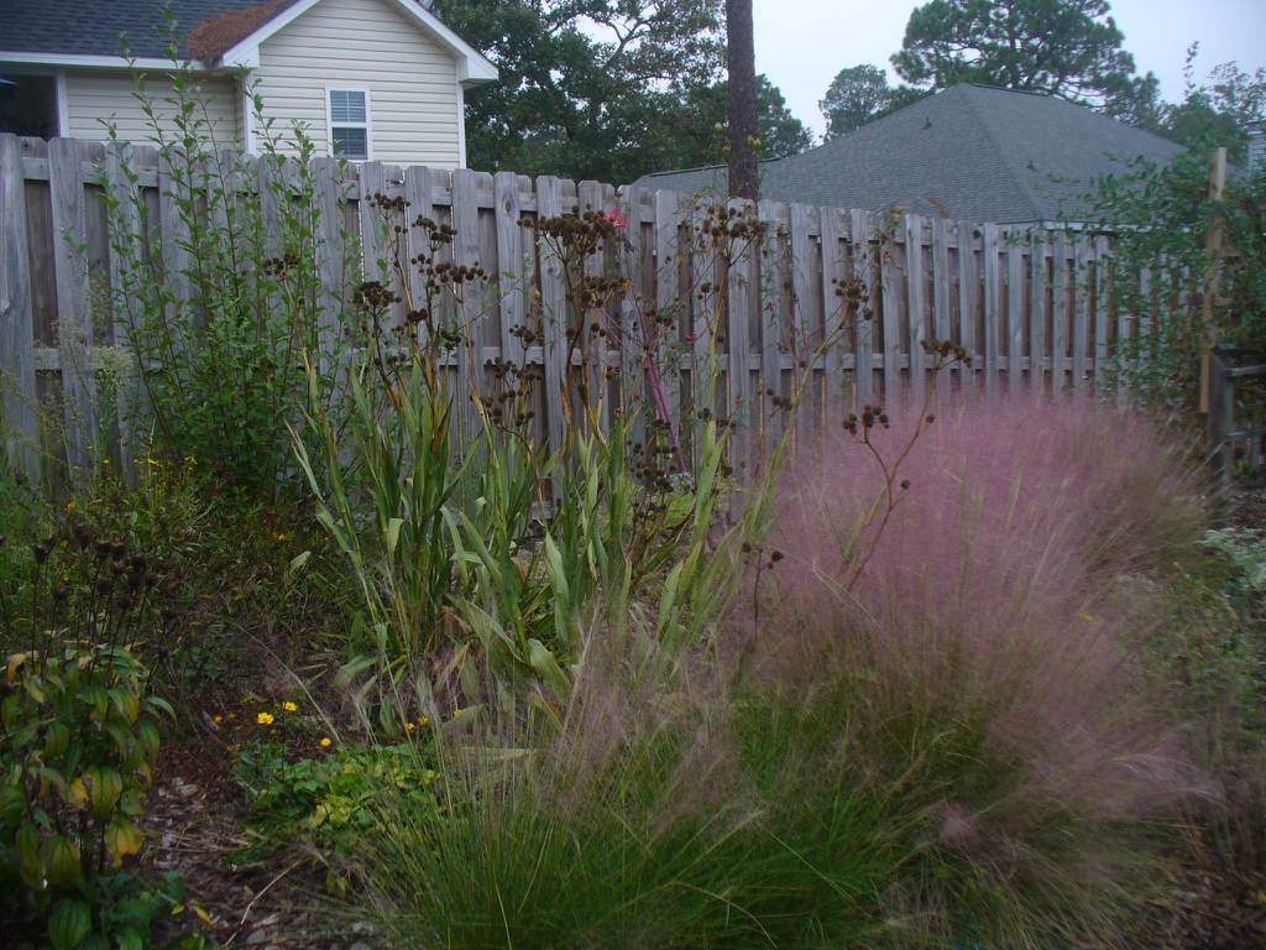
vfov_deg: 38.7
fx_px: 1353
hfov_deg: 50.1
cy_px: 475
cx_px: 633
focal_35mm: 37
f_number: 2.8
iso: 80
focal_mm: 6.1
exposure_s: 1/200
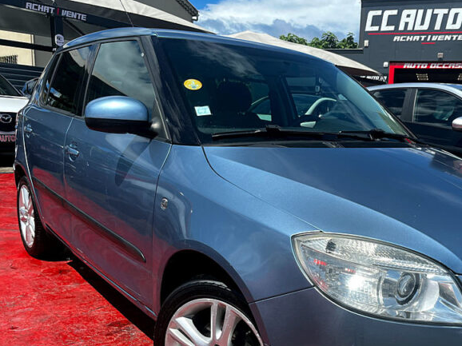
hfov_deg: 50.5
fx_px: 480
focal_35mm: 36
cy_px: 237
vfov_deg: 39.1
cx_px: 306
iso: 50
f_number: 1.6
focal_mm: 5.1
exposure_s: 1/2825
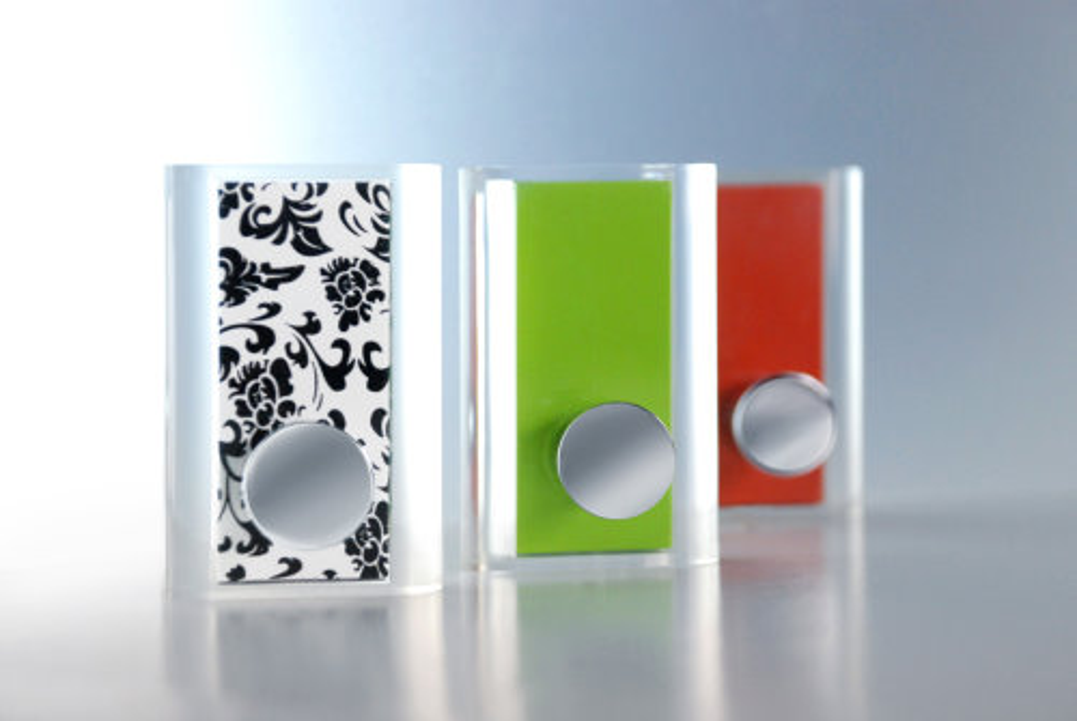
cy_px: 360
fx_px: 3371
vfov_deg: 12.2
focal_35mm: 112
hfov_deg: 18.2
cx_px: 538
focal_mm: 75
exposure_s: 1/400
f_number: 5.6
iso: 1600
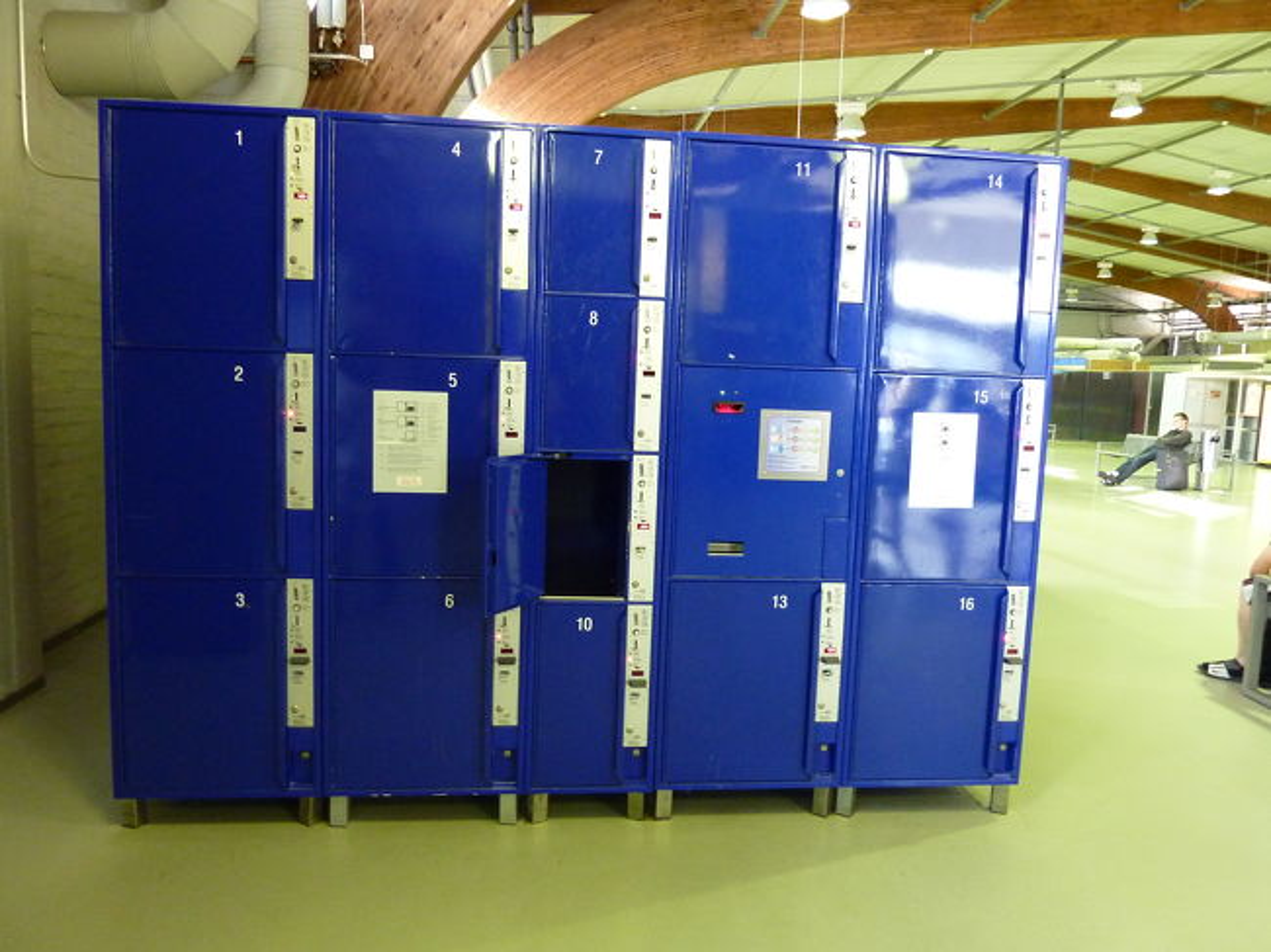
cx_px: 636
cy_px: 476
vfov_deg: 54.8
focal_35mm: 25
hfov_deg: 69.4
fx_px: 918
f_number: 3.3
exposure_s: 1/8
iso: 400
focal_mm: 4.1
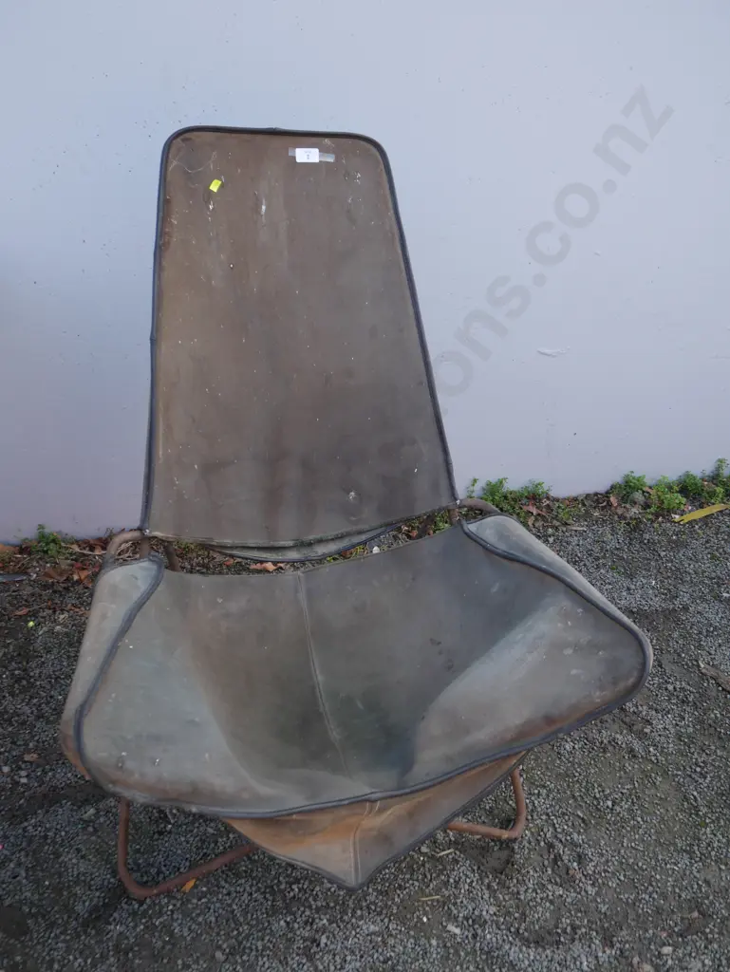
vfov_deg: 53.9
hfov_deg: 41.8
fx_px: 955
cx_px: 365
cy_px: 486
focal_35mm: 34
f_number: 4
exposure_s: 1/125
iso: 200
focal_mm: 17
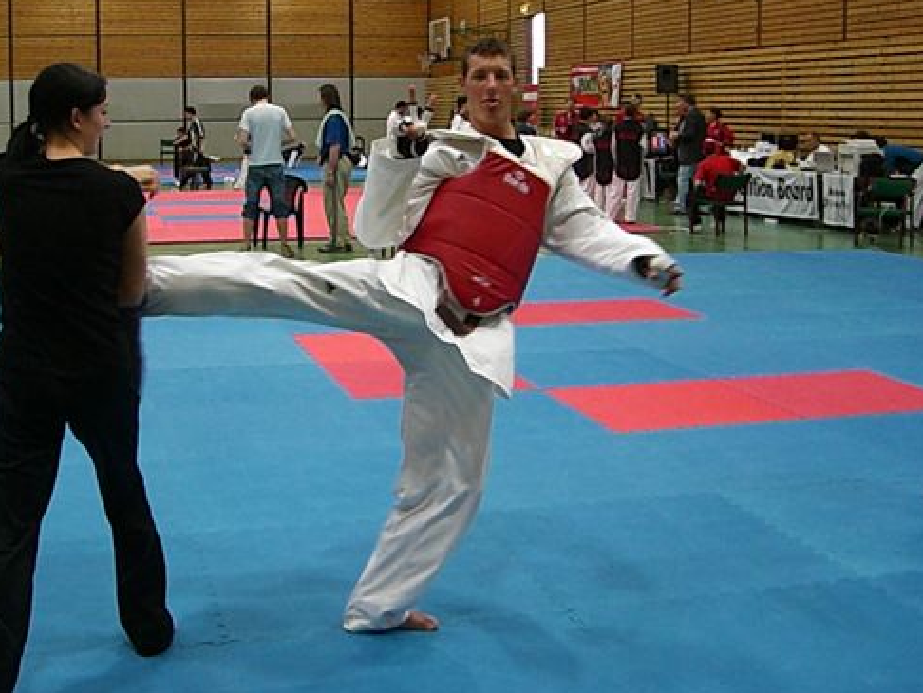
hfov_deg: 38.1
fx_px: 1334
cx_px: 386
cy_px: 247
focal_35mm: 50
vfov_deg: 29.0
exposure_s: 1/125
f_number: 2.7
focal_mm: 6.2
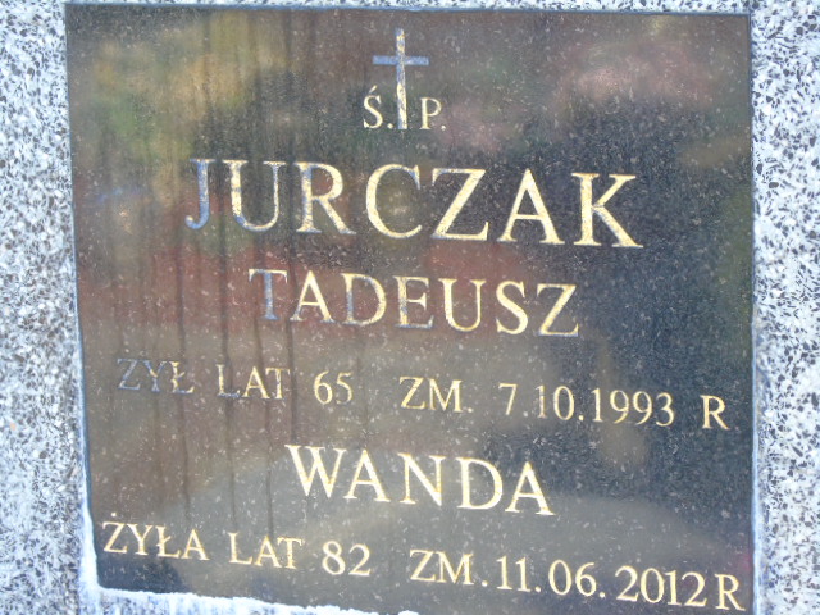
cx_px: 410
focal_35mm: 162
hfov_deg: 12.2
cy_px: 308
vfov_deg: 9.2
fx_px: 3838
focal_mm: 29
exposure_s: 1/125
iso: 400
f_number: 4.9
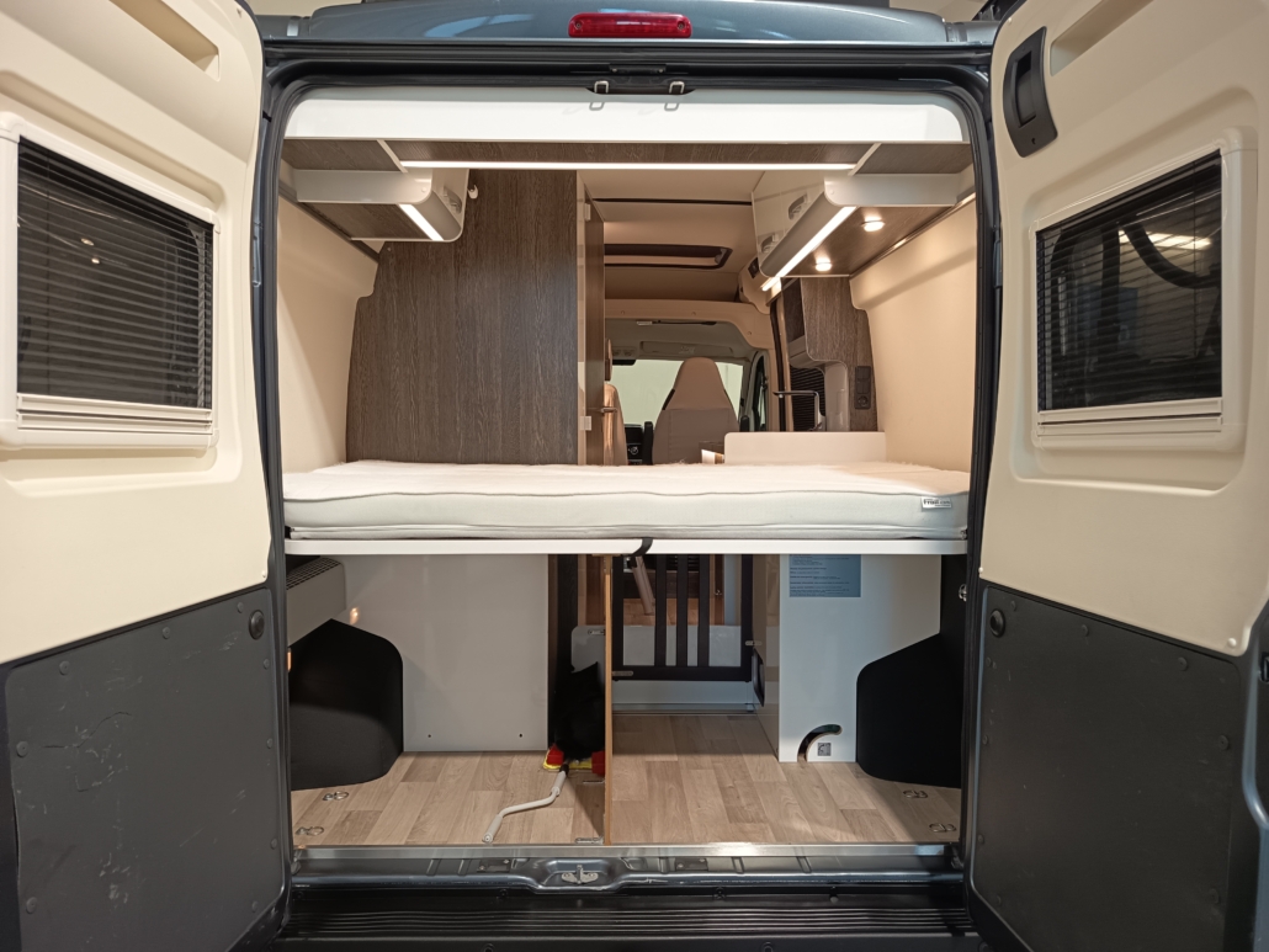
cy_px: 476
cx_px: 634
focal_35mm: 24
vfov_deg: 56.8
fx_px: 880
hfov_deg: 71.6
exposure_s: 1/33.3
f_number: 1.7
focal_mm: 5.24
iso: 448
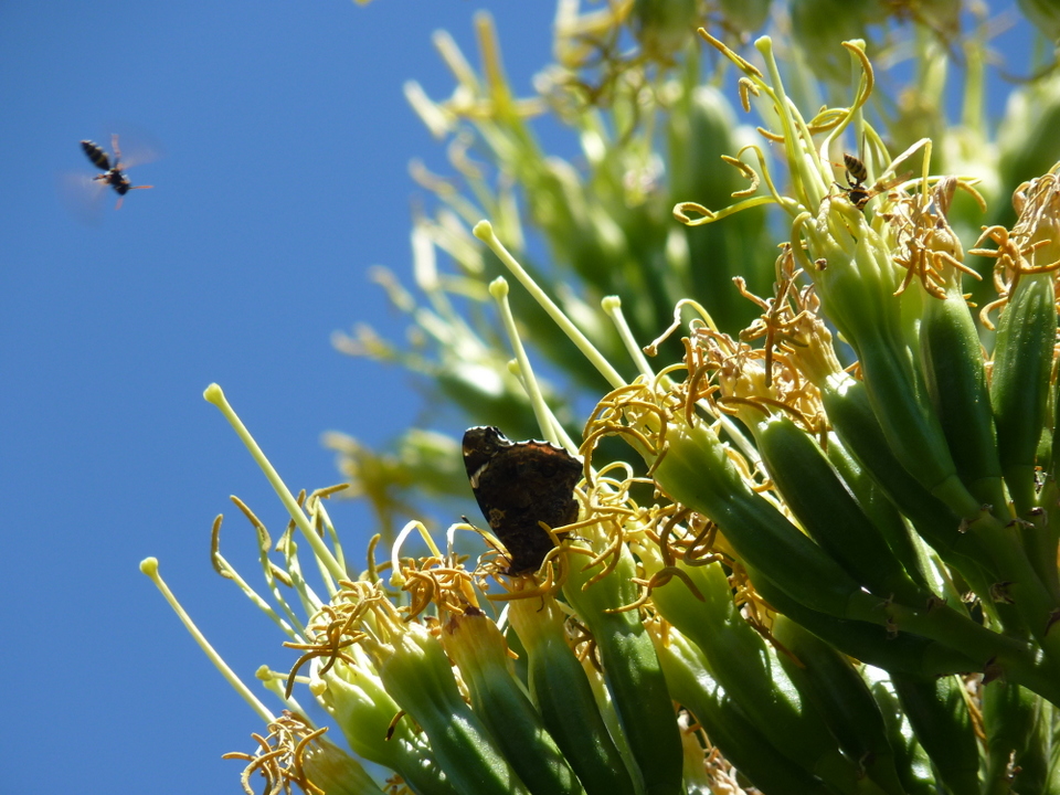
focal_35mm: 473
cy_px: 398
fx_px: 14484
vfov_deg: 3.1
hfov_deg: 4.2
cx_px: 530
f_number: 5.6
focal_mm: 84.2
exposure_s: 1/320
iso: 80
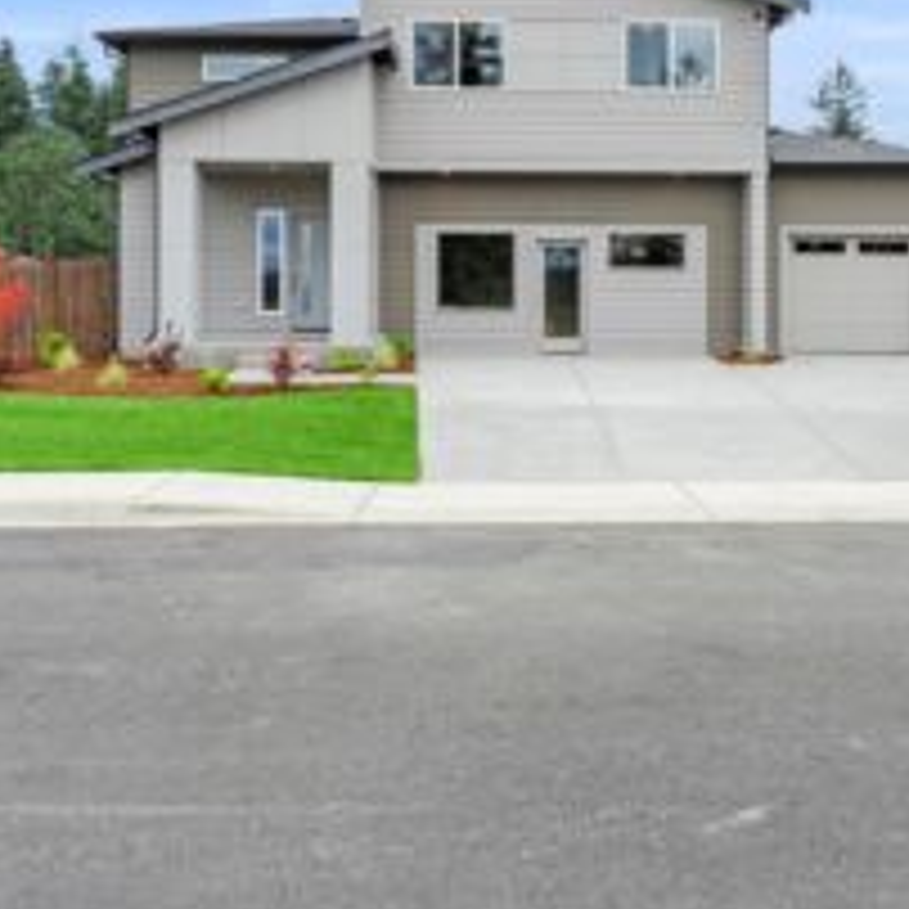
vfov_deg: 44.4
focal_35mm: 37
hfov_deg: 44.8
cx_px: 522
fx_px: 1099
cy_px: 322
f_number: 16
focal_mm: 22
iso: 500
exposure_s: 1/125
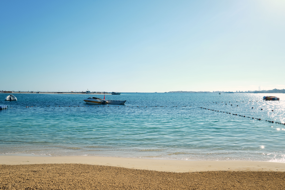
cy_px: 95
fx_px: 237
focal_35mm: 30
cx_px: 142
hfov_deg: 61.9
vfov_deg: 43.6
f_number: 11
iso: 160
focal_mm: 20
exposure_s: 1/125
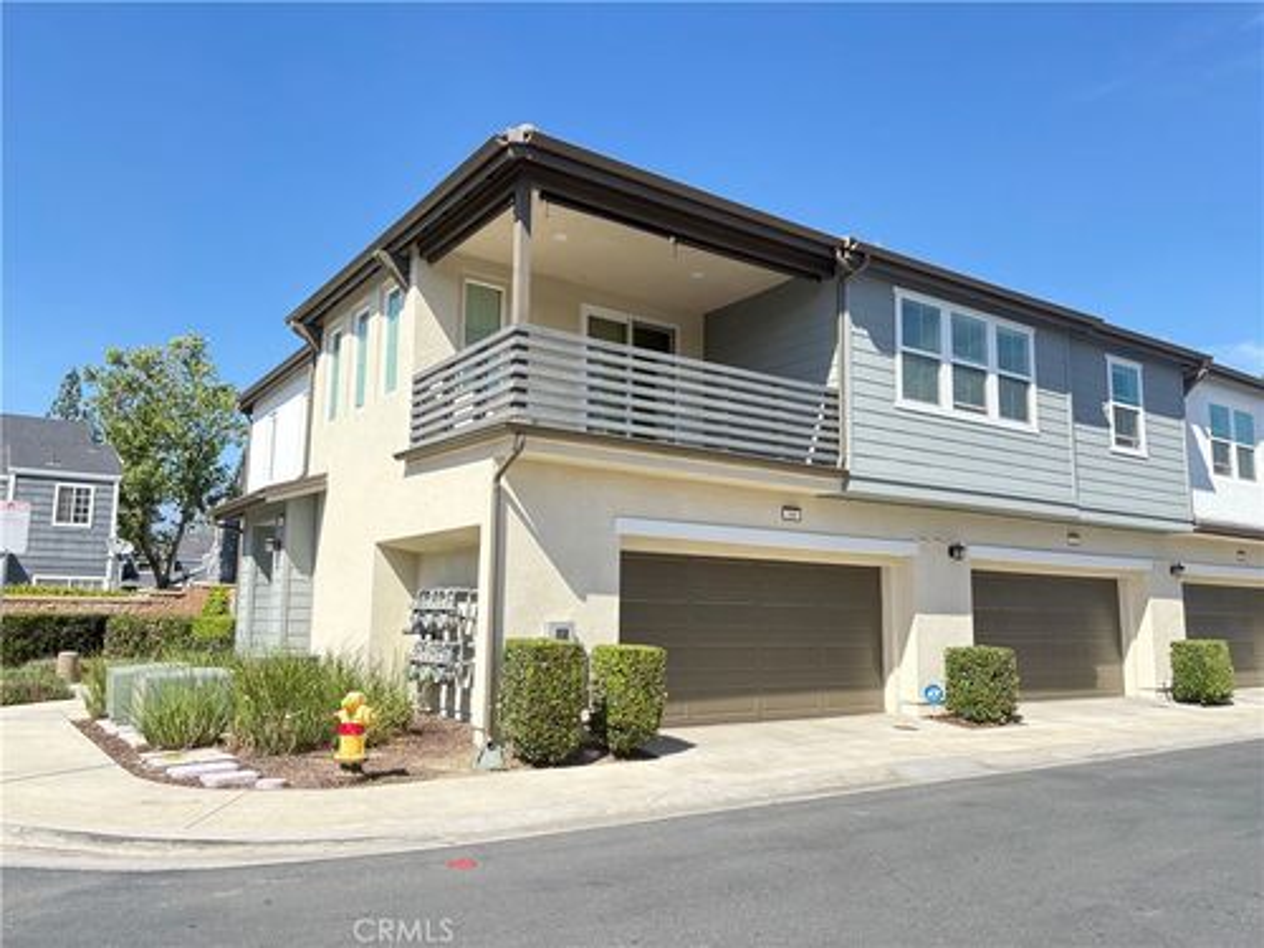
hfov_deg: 67.3
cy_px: 474
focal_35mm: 26
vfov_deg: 53.1
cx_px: 632
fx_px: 949
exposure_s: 1/1135
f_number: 1.6
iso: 50
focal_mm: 5.96
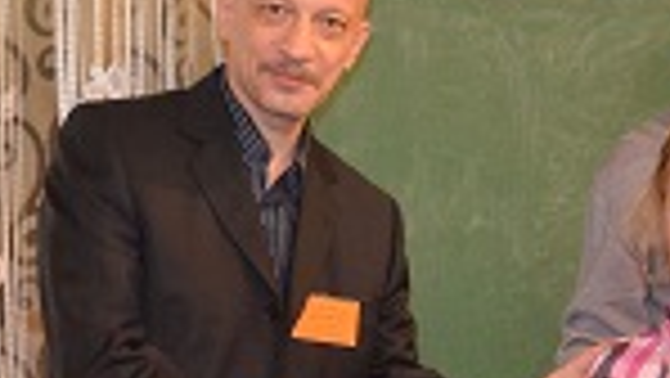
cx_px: 486
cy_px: 274
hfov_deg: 15.8
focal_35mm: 135
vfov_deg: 9.0
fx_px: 2400
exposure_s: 1/60
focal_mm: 32
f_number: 4
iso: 3200
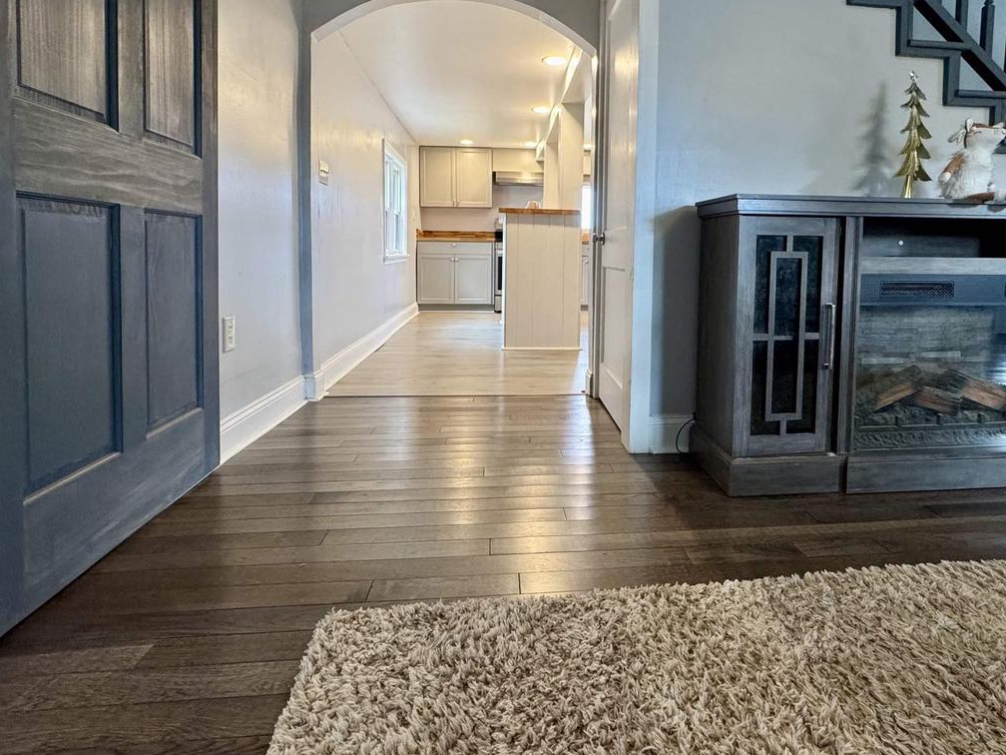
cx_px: 565
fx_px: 581
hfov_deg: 81.4
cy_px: 285
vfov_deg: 65.0
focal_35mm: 20
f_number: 2.2
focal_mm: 2.22
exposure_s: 1/120
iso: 320
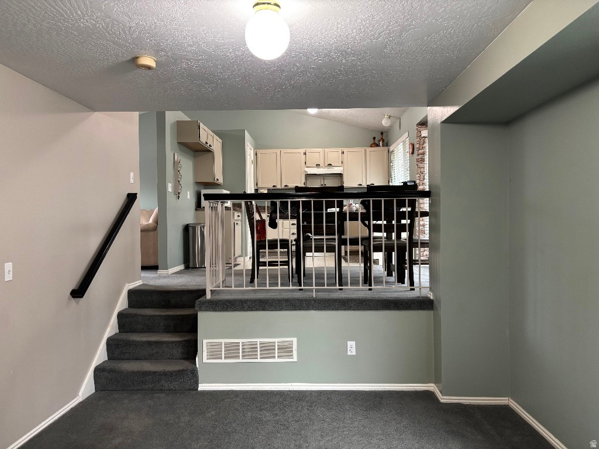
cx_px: 300
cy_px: 224
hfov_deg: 67.3
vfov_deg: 53.1
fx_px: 450
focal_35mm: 26
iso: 250
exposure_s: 1/60
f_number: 1.6
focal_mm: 5.96
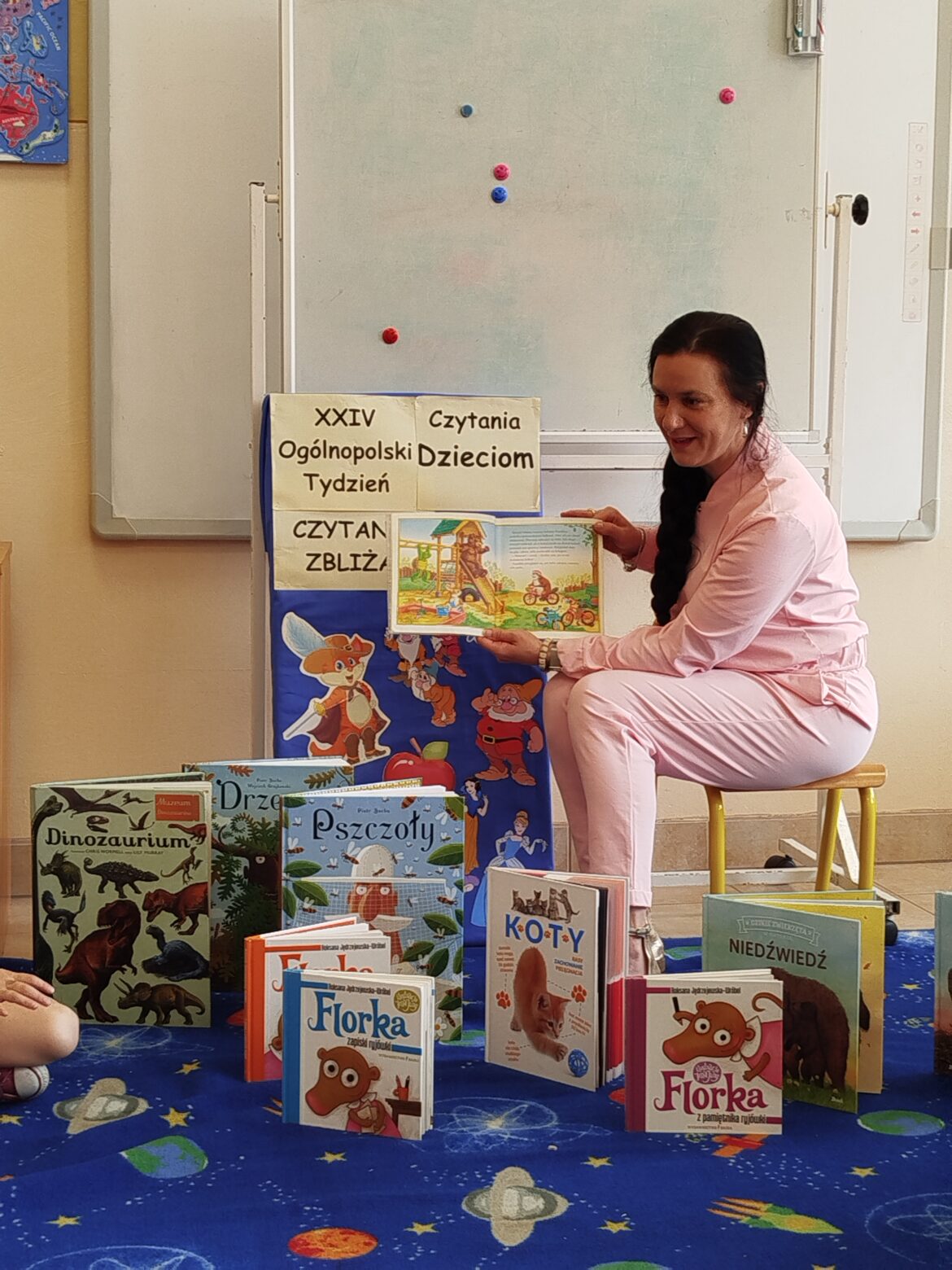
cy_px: 635
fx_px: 2273
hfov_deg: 23.7
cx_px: 476
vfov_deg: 31.2
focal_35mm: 62
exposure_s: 1/50
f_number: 1.7
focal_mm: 5.31
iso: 80
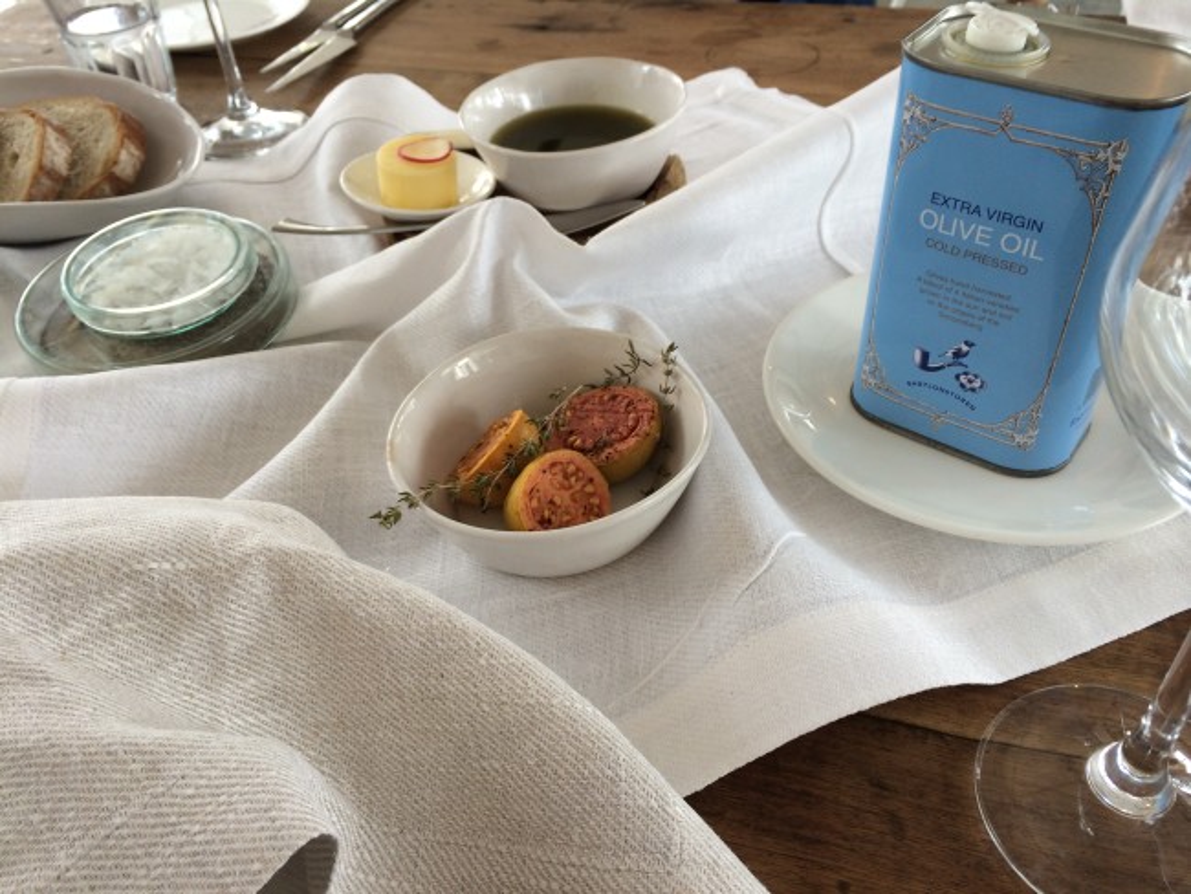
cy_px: 447
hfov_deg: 59.9
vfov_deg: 46.8
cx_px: 596
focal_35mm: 30
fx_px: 1033
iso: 40
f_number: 2.2
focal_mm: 4.12
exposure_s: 1/120
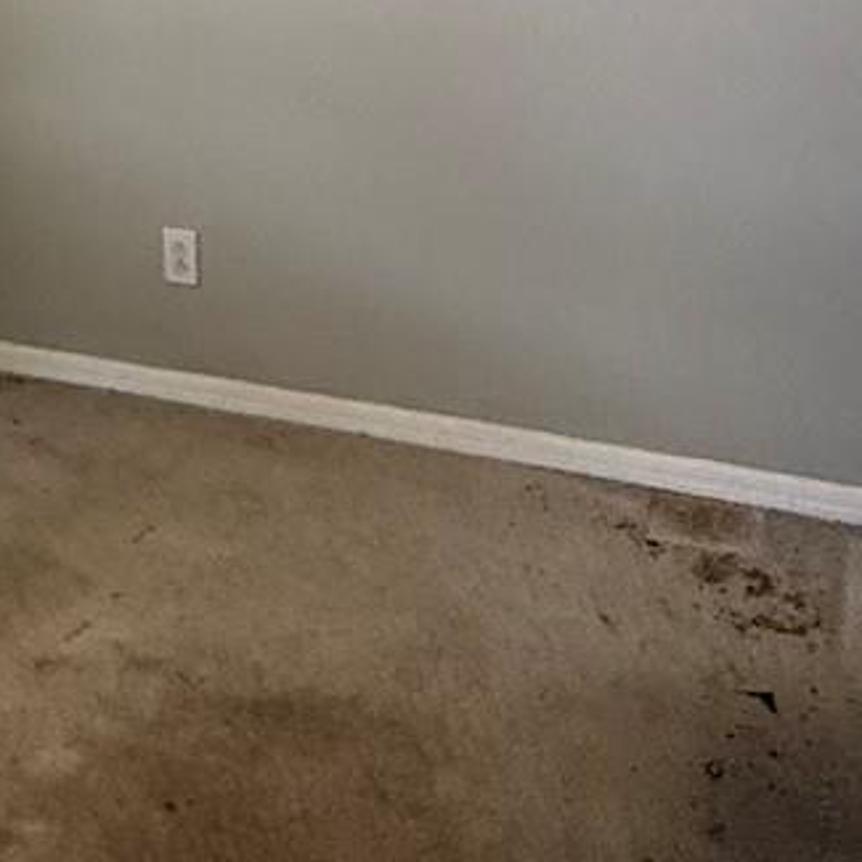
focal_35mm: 61
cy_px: -93
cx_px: 34
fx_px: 1719
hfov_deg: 26.9
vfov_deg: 26.0
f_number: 2.2
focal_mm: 2.22
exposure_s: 1/99
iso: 125
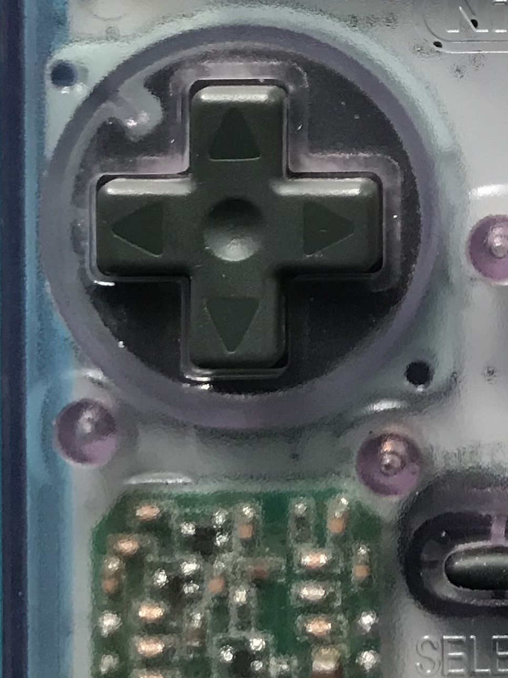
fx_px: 1722
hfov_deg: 16.0
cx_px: 628
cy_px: -55
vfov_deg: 21.2
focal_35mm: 88
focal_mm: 3.99
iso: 80
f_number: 1.8
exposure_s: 1/17
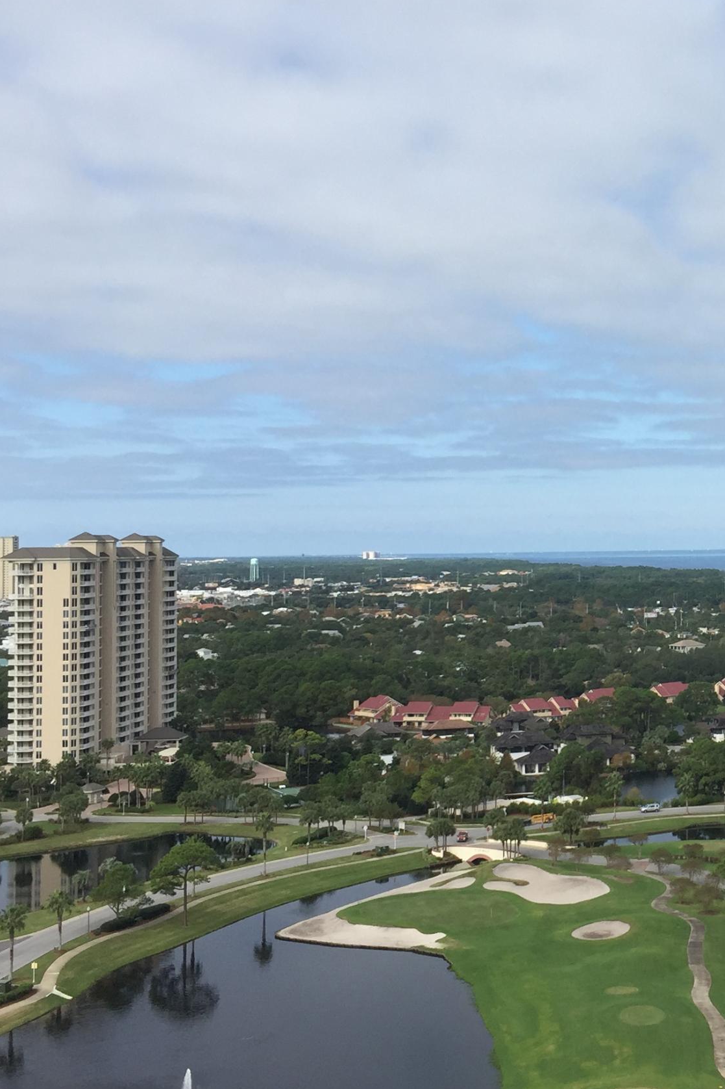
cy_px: 528
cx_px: 785
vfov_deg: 36.9
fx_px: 1631
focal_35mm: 54
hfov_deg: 23.6
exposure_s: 1/1980
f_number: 2.2
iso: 32
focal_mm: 4.15
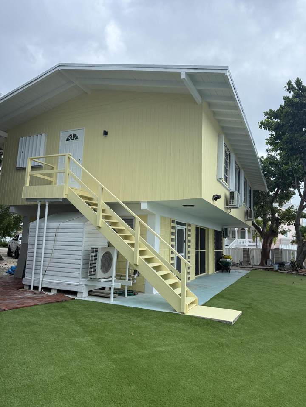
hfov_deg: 56.8
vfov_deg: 71.6
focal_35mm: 24
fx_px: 283
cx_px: 153
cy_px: 204
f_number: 1.78
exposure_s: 1/2801
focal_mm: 6.76
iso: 100
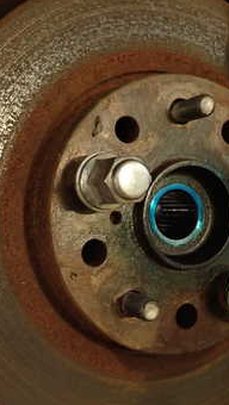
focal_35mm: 48
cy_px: 208
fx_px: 517
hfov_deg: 25.0
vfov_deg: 42.9
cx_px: 105
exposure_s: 1/25
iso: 800
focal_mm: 4.5
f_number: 2
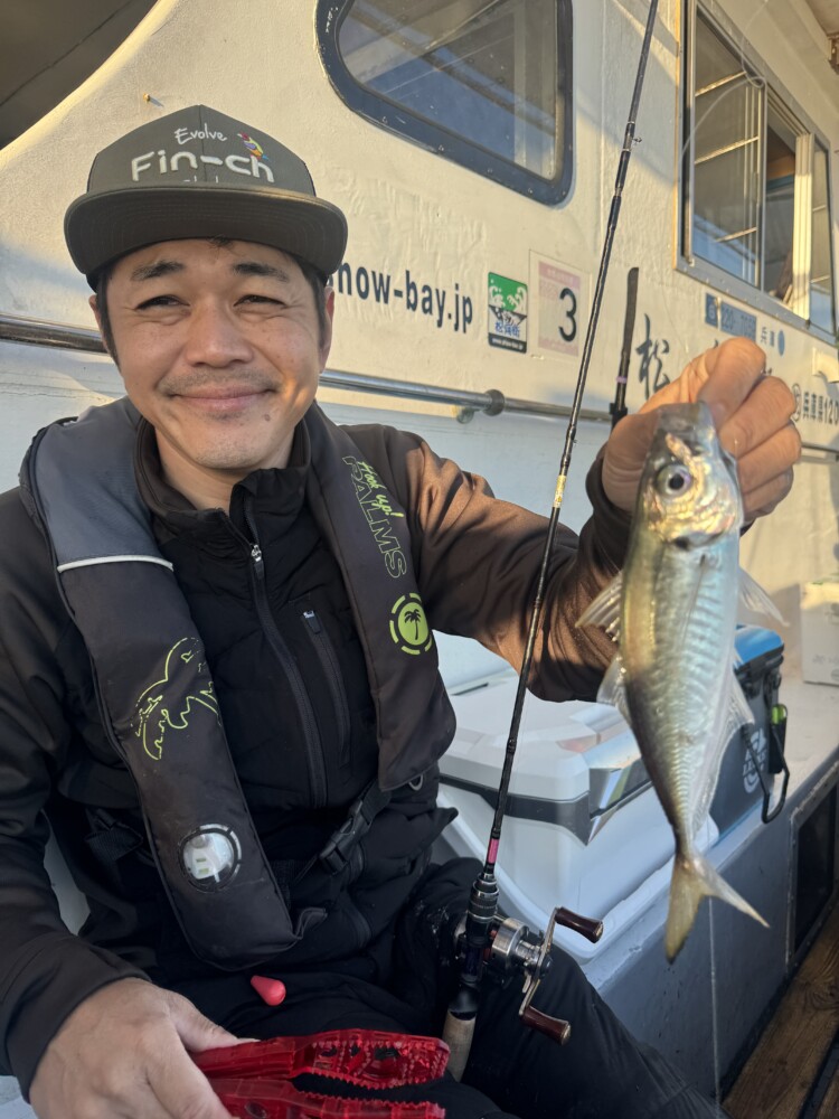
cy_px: 560
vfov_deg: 71.6
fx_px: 776
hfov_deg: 56.8
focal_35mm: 24
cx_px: 420
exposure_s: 1/966
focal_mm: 6.76
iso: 80
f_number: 1.78
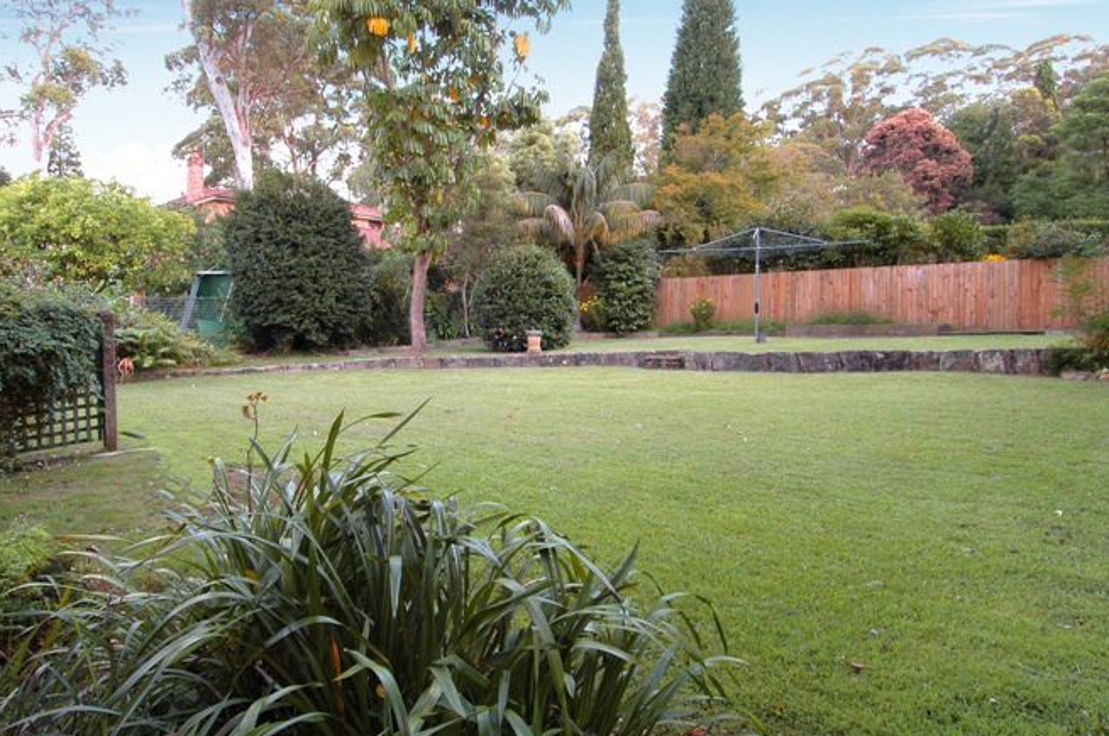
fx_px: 677
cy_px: 342
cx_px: 479
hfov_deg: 78.2
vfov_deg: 57.0
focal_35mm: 22
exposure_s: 1/2
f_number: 11
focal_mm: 12
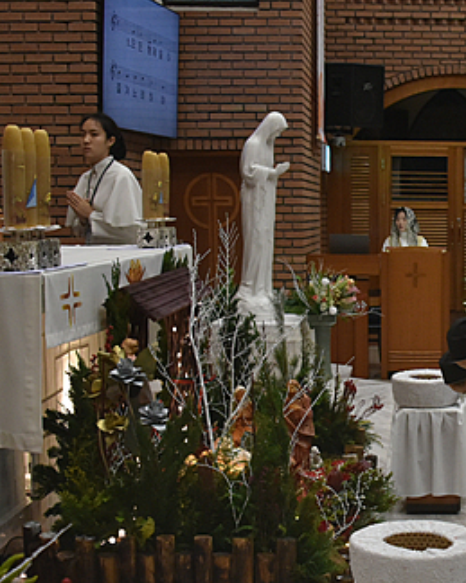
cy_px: 390
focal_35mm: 73
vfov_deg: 25.9
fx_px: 1259
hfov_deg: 19.9
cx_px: 531
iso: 1800
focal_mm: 28
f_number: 5
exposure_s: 1/125
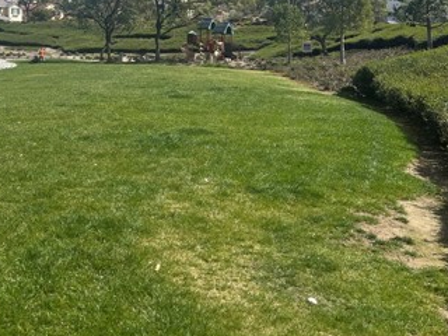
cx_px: 71
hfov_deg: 35.3
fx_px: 673
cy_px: 14
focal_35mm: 52
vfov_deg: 26.8
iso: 50
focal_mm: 5.1
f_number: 1.6
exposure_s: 1/3521
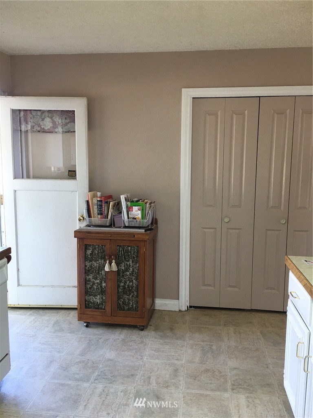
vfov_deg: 61.7
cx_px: 156
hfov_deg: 48.2
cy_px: 209
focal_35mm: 29
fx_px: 350
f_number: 2.2
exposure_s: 1/15
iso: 25
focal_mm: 4.15
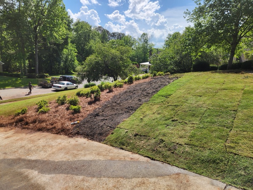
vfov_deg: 58.9
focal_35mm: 23
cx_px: 126
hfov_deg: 73.9
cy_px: 95
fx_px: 168
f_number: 1.8
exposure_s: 1/1686
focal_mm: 5.4
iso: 20
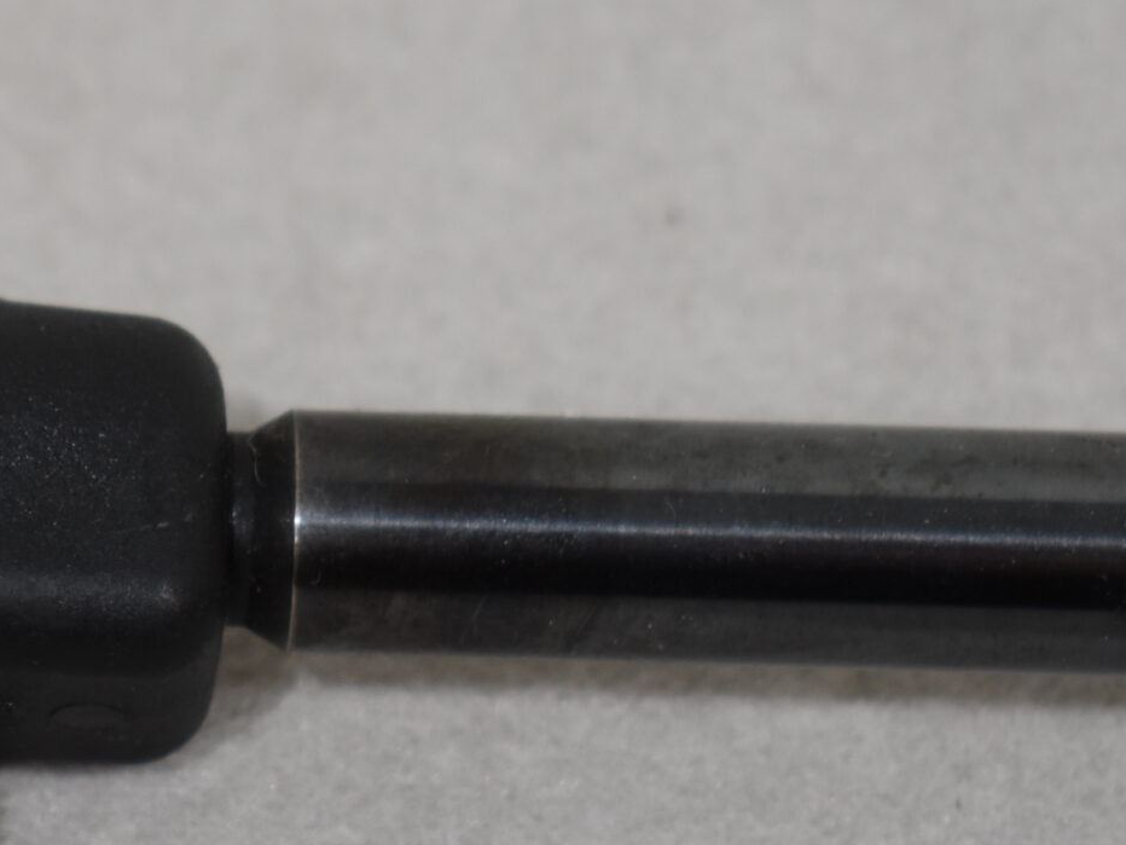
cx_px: -254
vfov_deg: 7.2
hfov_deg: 9.5
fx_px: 6701
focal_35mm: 206
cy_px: 720
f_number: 5.6
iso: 400
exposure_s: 1/60
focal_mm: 52
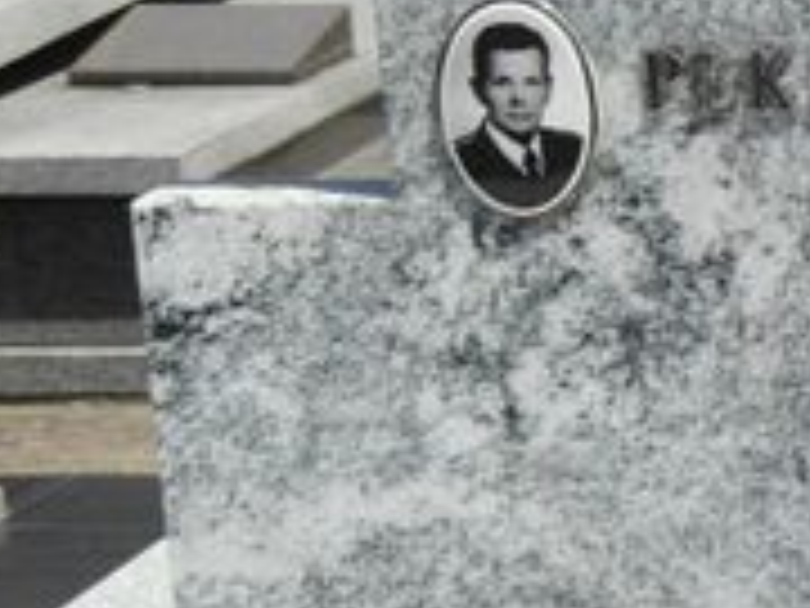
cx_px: 1332
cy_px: 513
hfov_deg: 10.8
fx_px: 4072
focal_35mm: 174
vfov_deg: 8.5
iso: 80
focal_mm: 10.6
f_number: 3.3
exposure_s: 1/1500
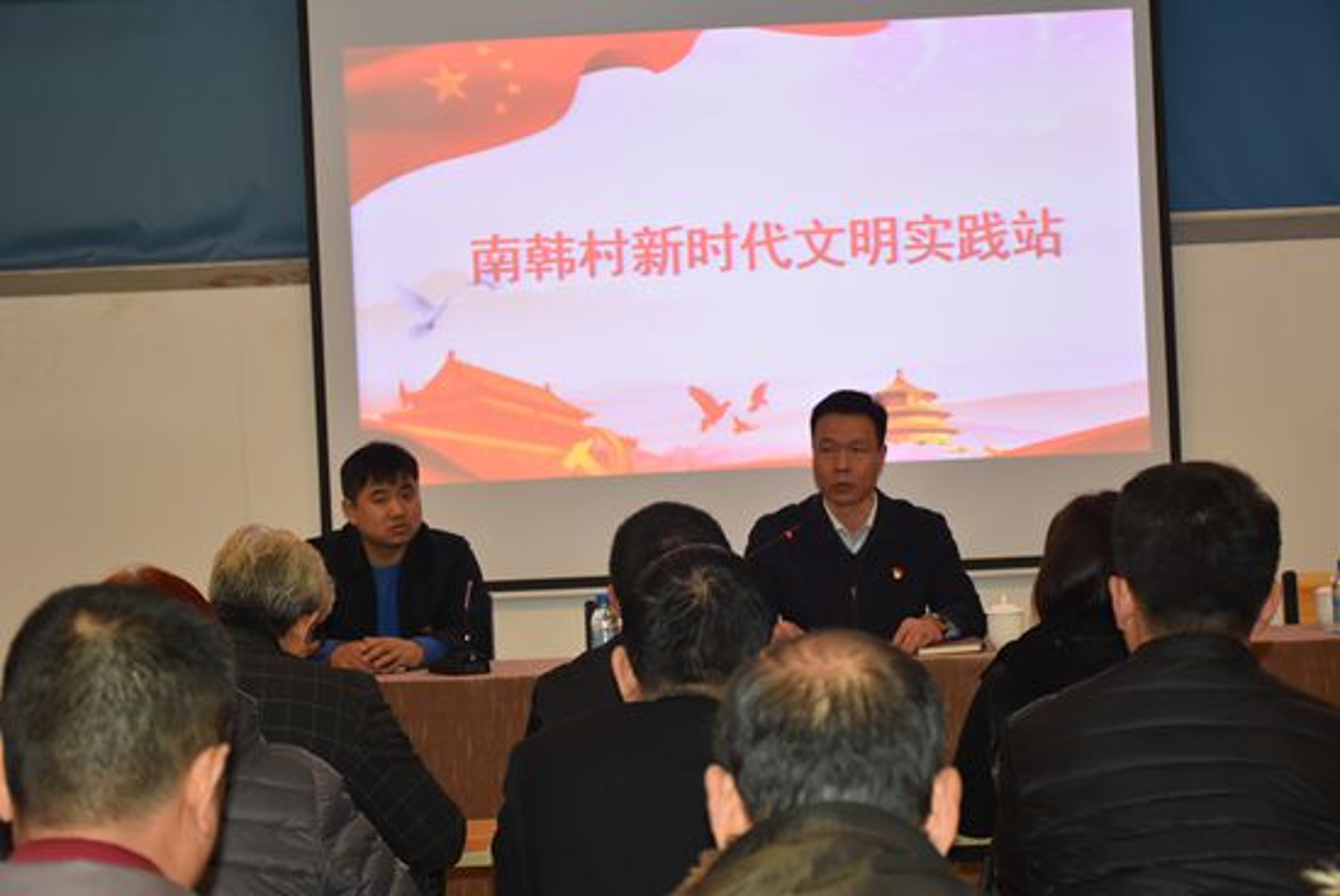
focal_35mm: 68
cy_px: 448
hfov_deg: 29.8
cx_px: 670
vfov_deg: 20.2
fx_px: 2515
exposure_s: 1/60
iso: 640
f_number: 4.5
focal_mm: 45
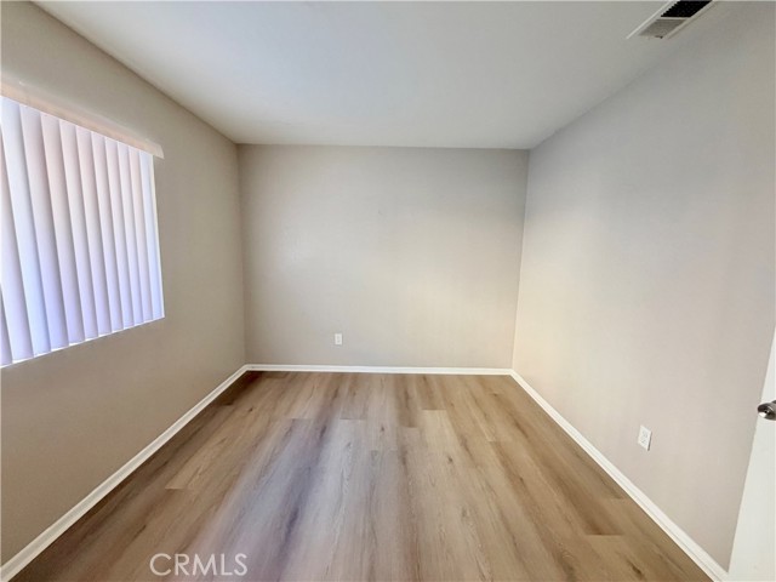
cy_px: 291
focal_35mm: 14
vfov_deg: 85.7
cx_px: 388
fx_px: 314
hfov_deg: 102.1
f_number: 2.2
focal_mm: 2.22
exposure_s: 1/60
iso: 200
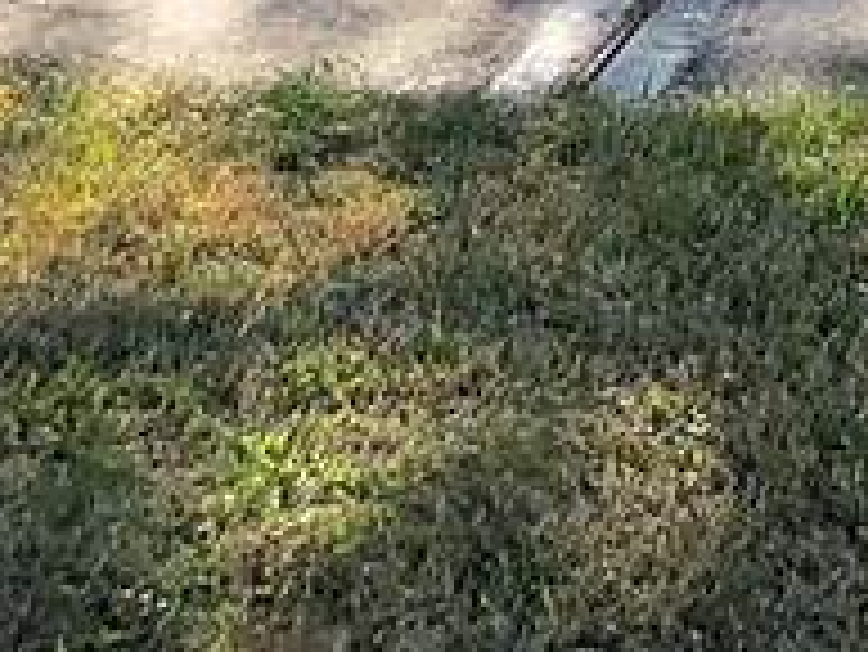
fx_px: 4667
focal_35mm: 186
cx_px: 1628
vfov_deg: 7.1
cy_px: -1349
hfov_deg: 10.0
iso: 20
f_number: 1.8
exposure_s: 1/1297
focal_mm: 3.99
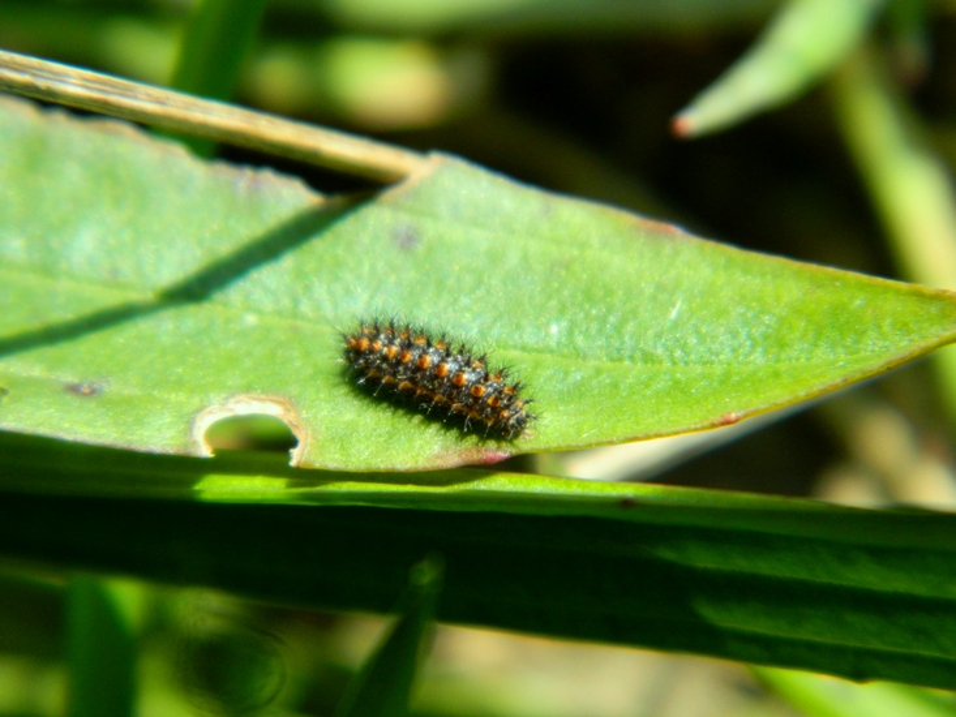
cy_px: 358
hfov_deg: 19.1
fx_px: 2845
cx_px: 478
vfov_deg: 14.4
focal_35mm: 103
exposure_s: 1/500
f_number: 4.5
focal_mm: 18.6
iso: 200
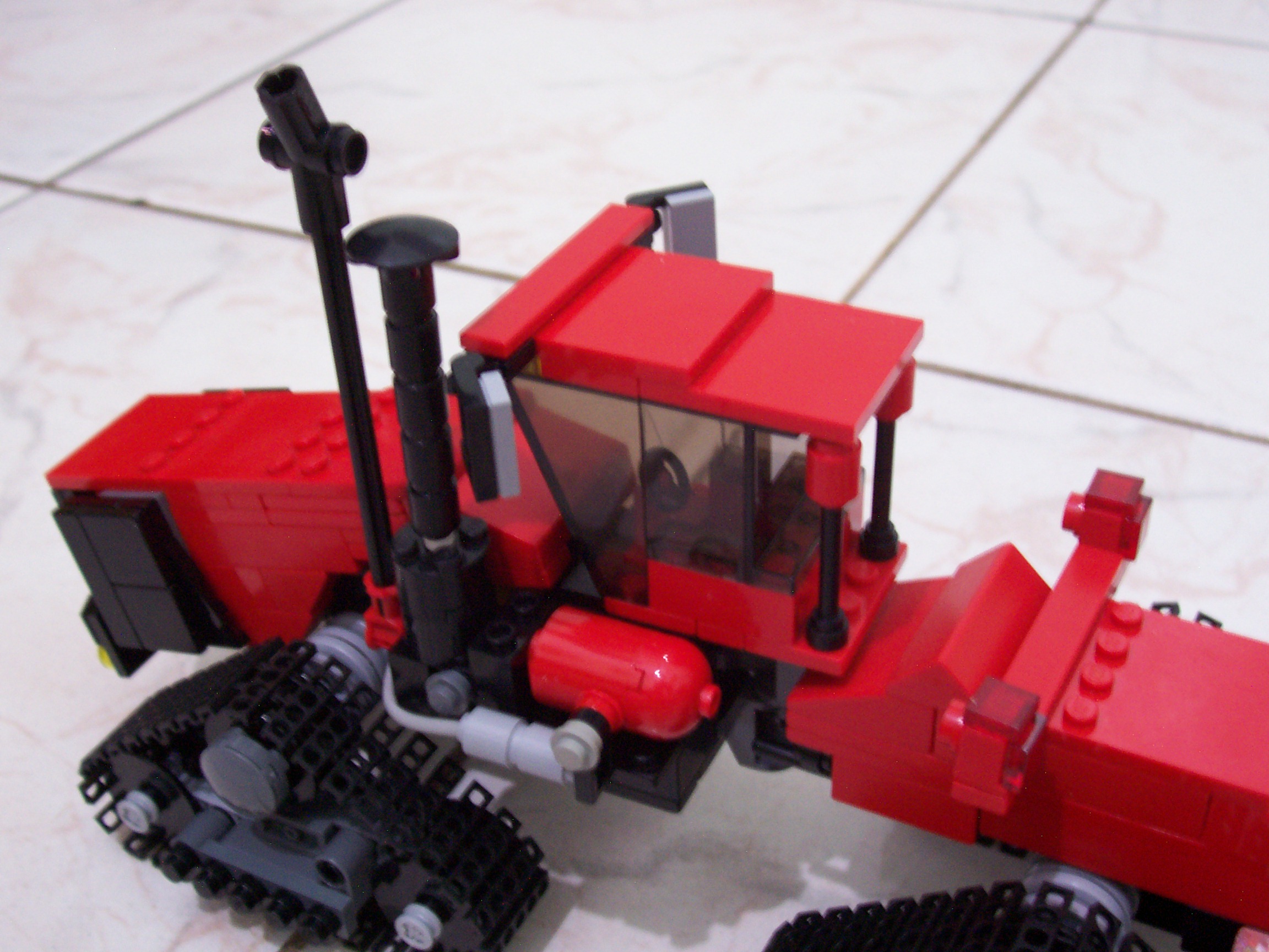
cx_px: 634
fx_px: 1540
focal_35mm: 42
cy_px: 476
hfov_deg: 44.8
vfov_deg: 34.3
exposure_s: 1/2
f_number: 2.9
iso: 160
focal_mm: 7
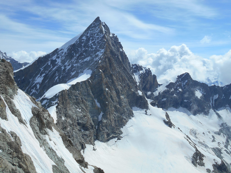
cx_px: 116
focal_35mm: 34
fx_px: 227
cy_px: 86
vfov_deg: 41.8
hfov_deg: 54.0
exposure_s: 1/2000
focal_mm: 5.8
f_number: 3.6
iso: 80
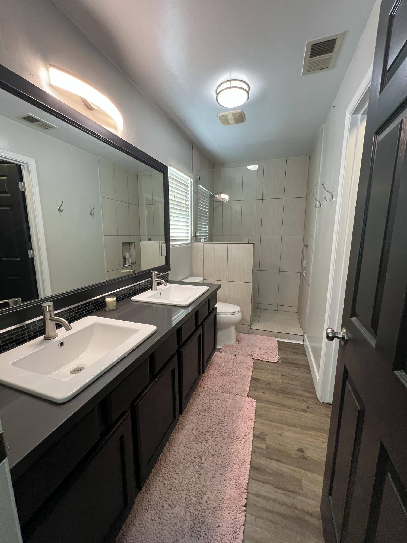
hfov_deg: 89.9
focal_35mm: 13
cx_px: 204
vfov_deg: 106.2
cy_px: 272
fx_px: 204
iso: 400
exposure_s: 1/60
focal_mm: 1.57
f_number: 1.8
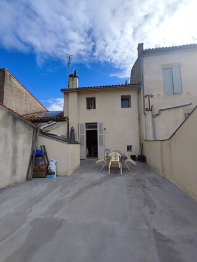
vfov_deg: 94.5
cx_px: 98
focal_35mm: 16
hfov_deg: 78.2
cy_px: 131
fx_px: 121
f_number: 2.2
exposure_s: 1/2644
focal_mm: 1.65
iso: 50
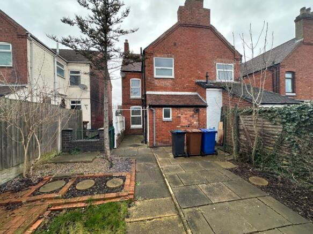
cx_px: 156
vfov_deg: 85.7
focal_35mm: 14
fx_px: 127
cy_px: 117
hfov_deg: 102.1
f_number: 2.2
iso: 125
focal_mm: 2.22
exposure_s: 1/99
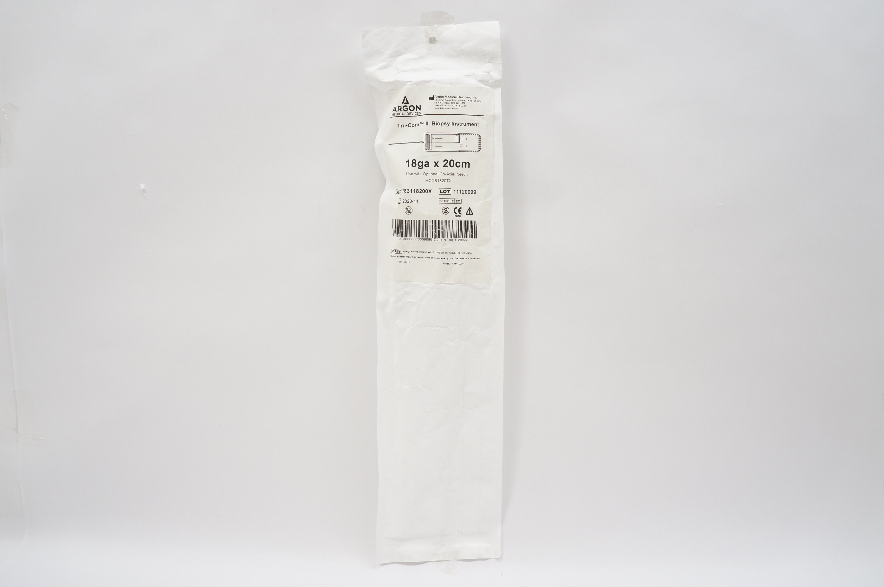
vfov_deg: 47.8
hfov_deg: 67.4
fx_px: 662
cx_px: 442
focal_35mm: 27
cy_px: 294
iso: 400
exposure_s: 1/80
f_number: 5.6
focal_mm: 18
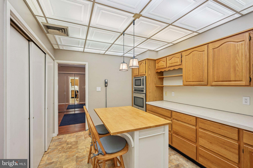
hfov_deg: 96.7
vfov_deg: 73.7
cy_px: 84
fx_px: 112
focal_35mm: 16
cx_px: 126
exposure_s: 1/20
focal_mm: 16
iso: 400
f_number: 8
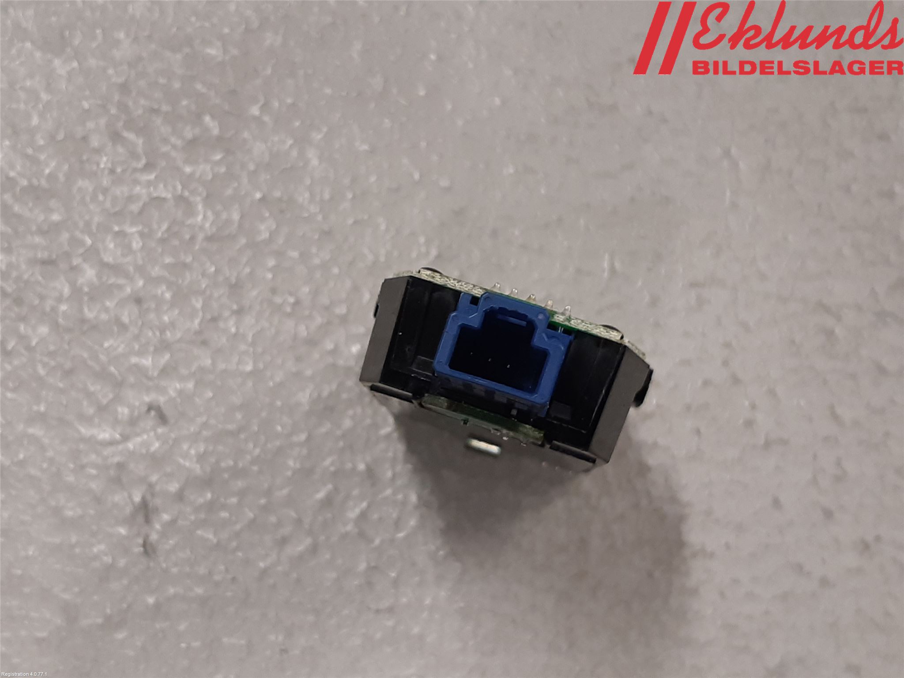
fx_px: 679
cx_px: 452
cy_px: 339
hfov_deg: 67.3
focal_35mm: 26
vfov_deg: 53.1
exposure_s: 1/50
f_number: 1.7
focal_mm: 3.93
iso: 100
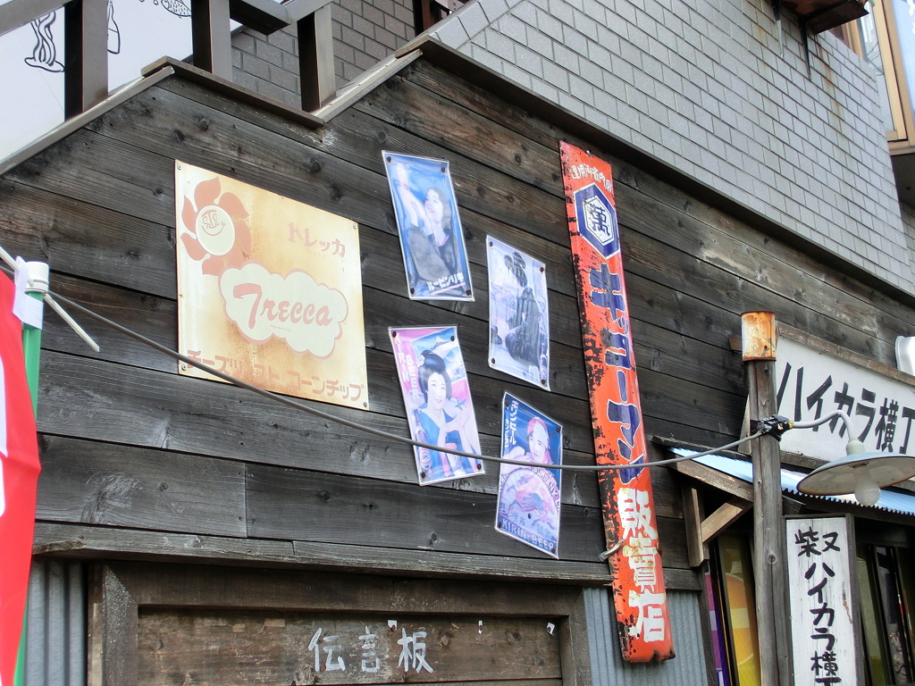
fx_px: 1507
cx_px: 458
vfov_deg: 25.7
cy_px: 343
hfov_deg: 33.8
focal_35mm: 57
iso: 100
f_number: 4.5
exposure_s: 1/125
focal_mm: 10.04
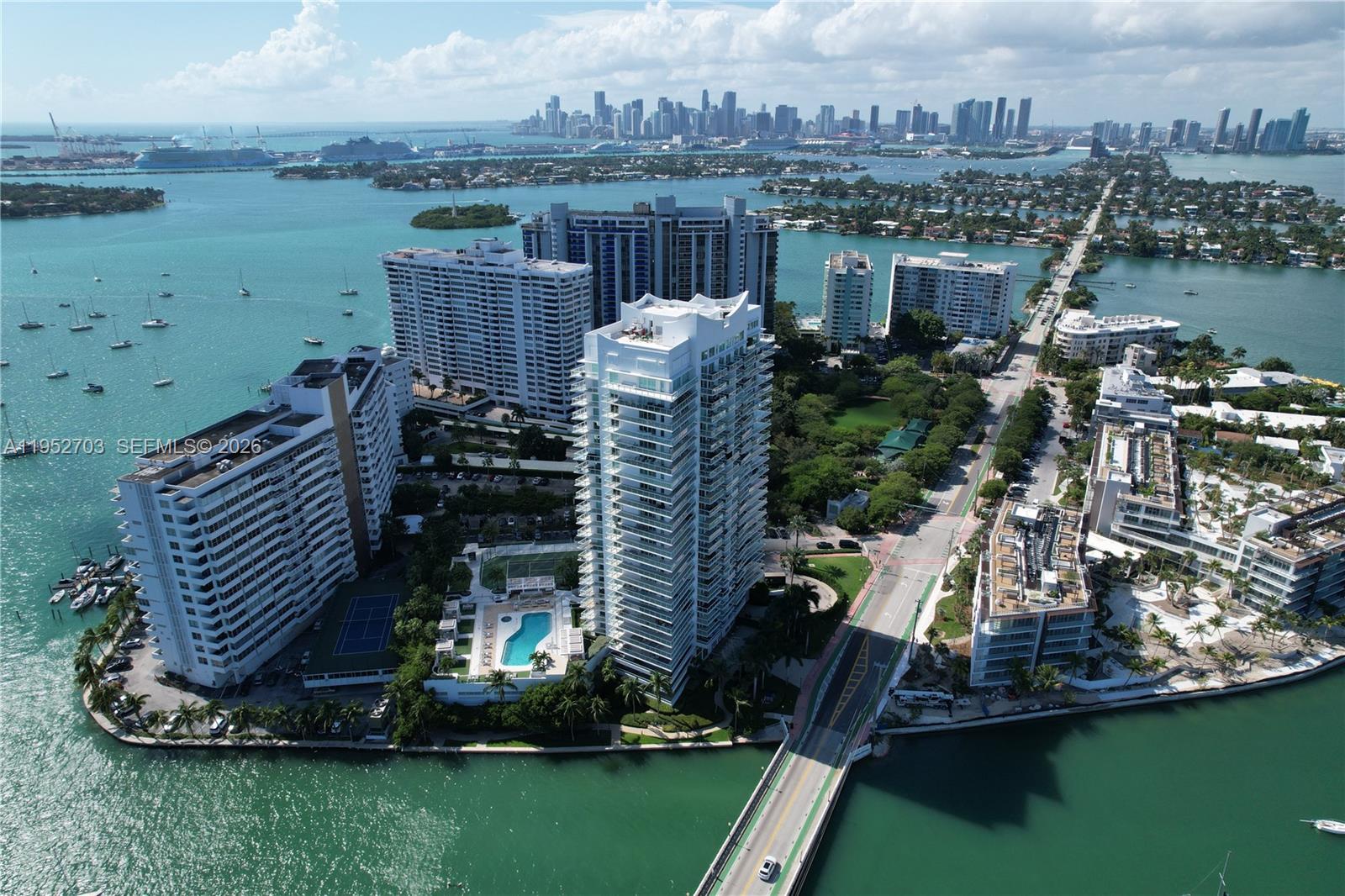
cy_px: 448
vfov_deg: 57.2
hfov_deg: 78.6
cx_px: 672
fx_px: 822
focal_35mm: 22
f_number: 2.8
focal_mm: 8.38
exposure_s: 1/2500
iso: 110
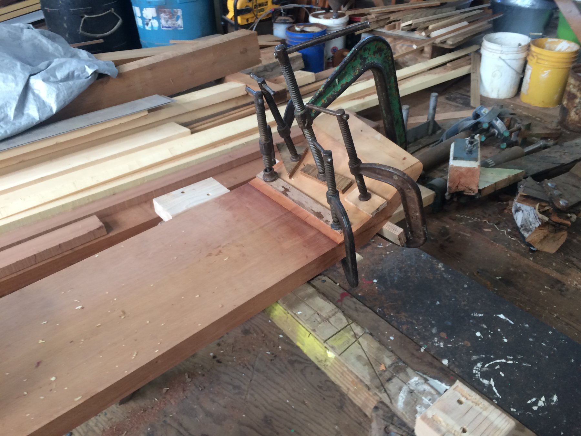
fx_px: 487
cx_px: 290
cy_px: 218
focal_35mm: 29
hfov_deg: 61.7
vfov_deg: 48.2
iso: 40
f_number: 2.2
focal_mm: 4.15
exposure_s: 1/30
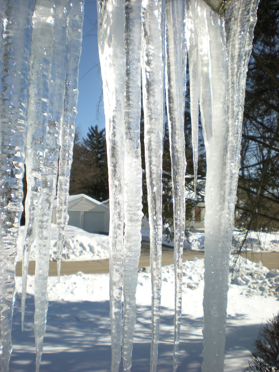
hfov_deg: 37.7
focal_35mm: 38
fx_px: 408
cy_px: 186
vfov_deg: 49.0
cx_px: 140
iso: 64
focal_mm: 6.3
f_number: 4.6
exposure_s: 1/1000
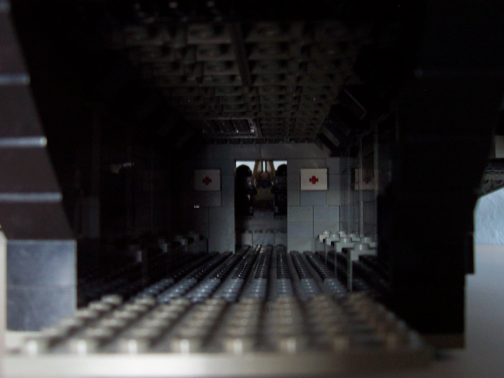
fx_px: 539
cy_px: 189
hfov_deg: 50.1
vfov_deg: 38.7
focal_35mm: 37
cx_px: 252
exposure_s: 1/8
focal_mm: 5.6
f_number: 2.8
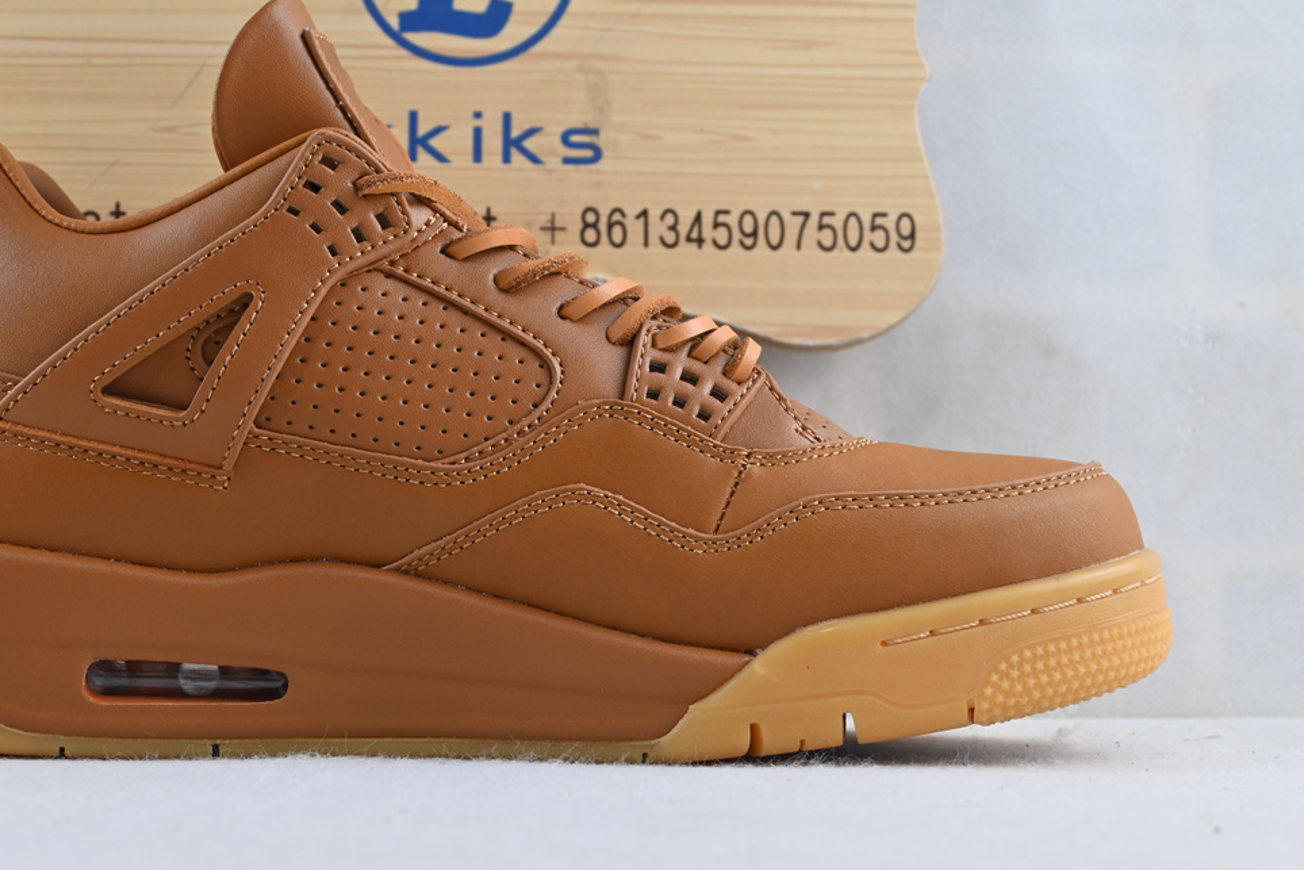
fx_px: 2062
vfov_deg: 23.8
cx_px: 513
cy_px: 422
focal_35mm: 57
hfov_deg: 35.0
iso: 100
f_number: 4.8
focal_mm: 30.5
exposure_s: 1/40
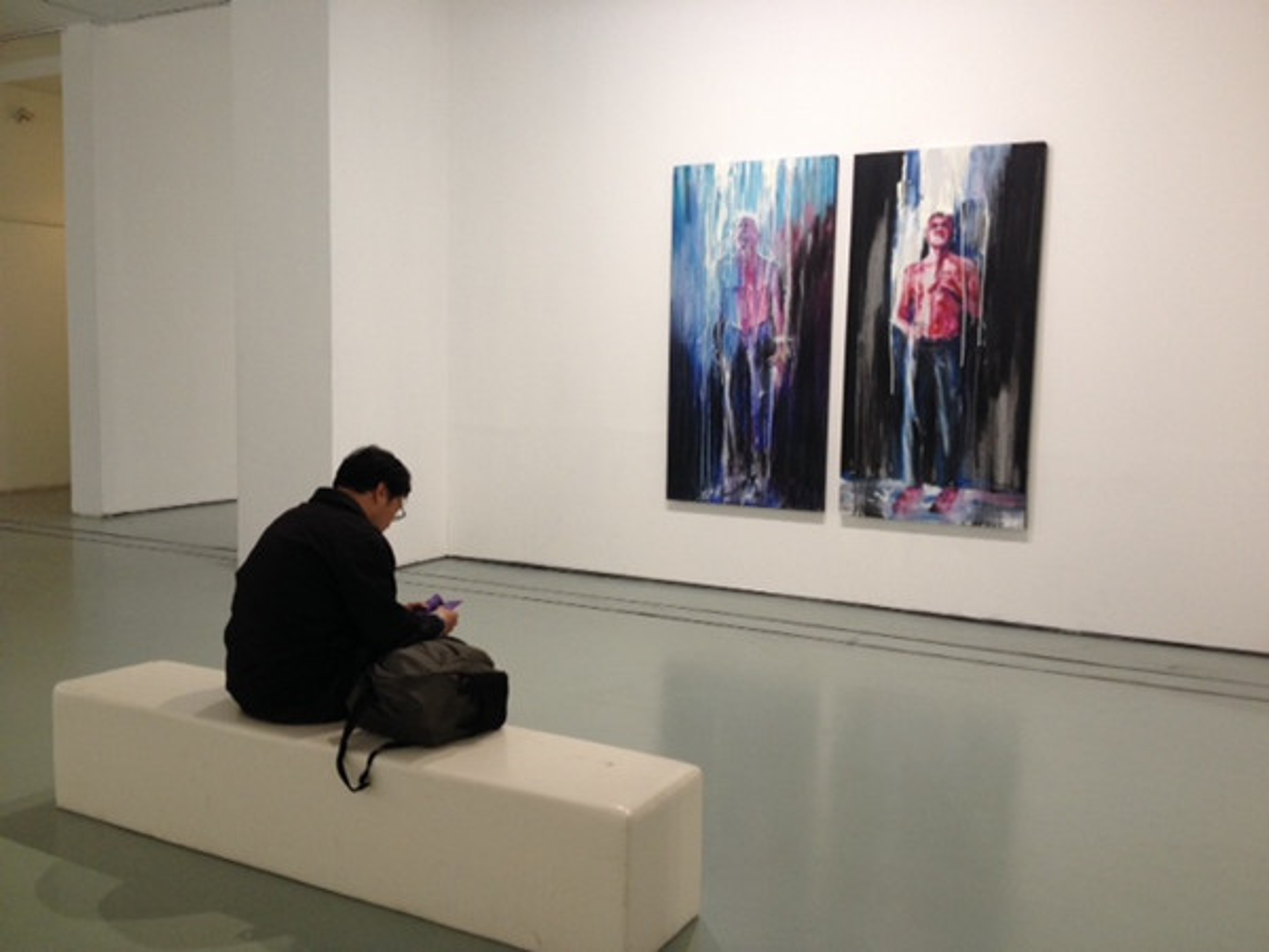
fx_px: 1283
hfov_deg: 52.6
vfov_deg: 40.7
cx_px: 634
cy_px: 476
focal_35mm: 35
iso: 100
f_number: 2.4
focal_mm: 4.28
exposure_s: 1/20
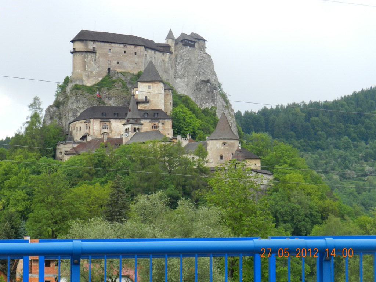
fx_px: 1249
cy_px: 141
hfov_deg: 17.1
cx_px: 188
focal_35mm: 115
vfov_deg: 12.9
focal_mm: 20.5
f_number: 4.8
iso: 160
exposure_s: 1/250
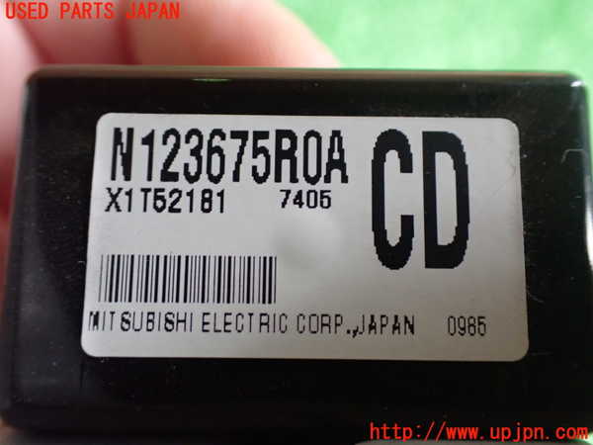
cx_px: 296
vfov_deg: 39.7
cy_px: 222
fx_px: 617
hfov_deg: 51.4
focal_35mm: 36
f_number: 2.5
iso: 1250
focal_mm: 6.37
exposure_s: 1/40
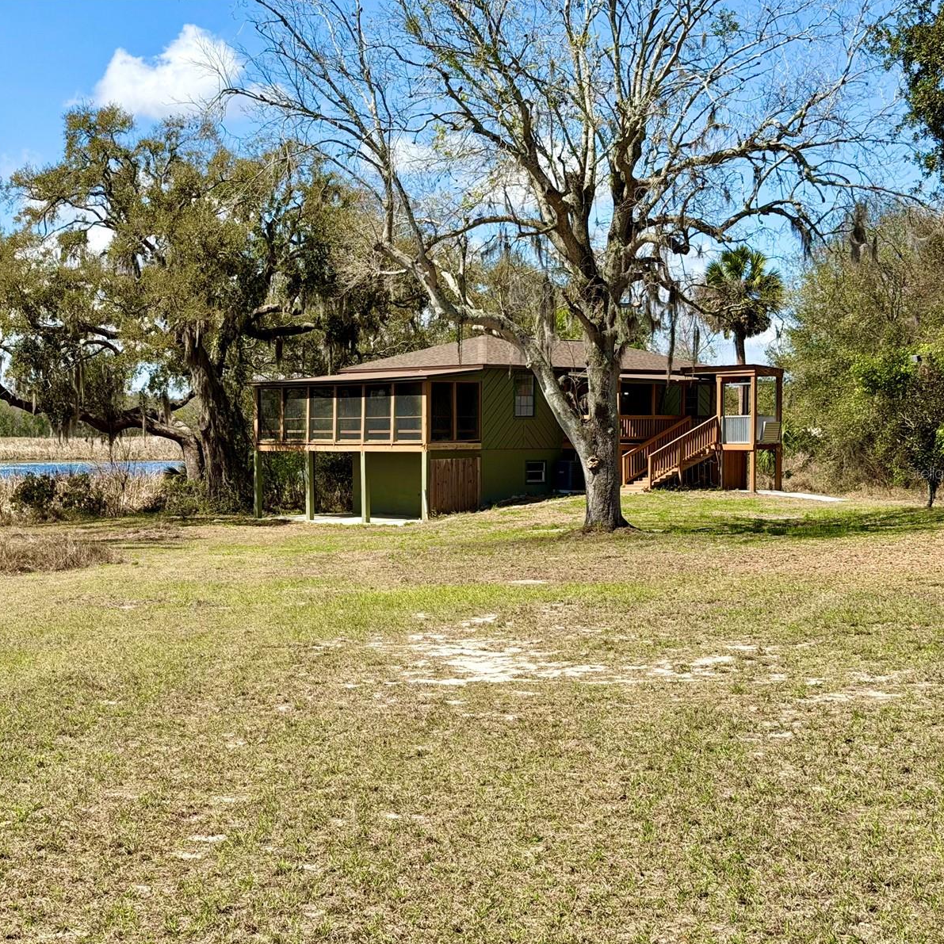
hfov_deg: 29.9
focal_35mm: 57
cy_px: 472
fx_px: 1759
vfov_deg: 30.0
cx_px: 348
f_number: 1.78
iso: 64
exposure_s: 1/4098
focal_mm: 6.76
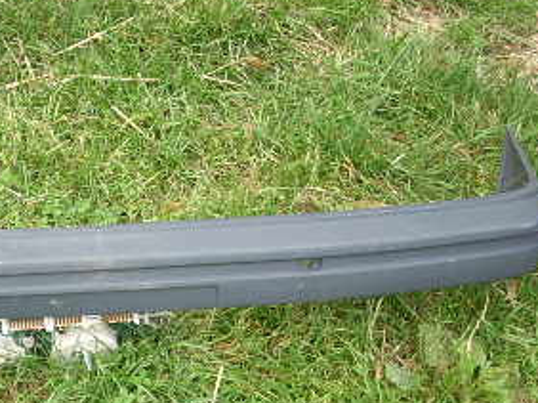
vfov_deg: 17.3
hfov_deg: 22.5
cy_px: 369
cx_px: 17
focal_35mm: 84
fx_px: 1304
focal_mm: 6.2
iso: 64
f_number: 2.8
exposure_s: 1/42.4
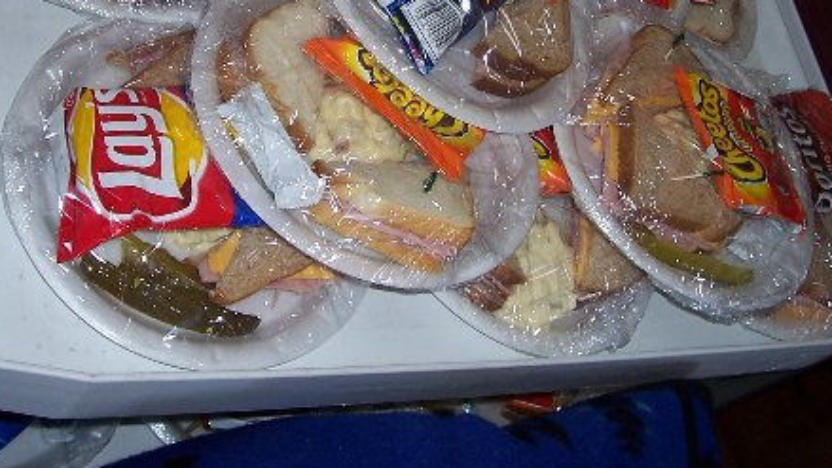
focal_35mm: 54
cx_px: 400
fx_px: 1191
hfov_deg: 38.5
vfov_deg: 21.7
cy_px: 38
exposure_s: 1/60
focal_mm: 5.6
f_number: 2.7
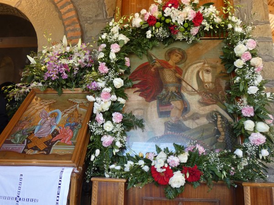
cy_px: 102
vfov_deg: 46.8
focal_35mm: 30
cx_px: 137
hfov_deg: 60.0
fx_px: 237
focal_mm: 5.3
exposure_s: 1/80
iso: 160
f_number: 3.3
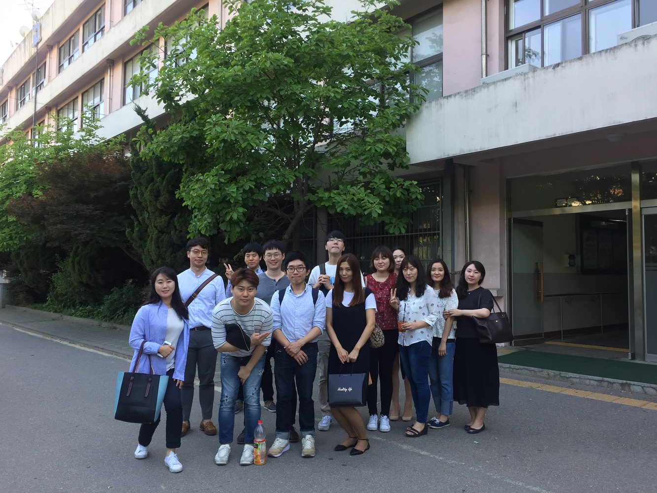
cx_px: 328
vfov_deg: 48.2
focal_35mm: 29
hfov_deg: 61.7
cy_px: 246
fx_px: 550
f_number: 2.2
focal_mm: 4.15
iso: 40
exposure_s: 1/120
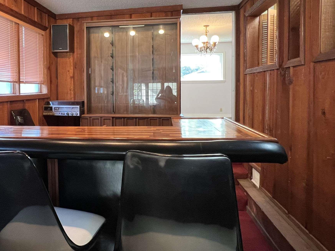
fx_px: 223
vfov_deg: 58.3
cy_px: 98
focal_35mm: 23
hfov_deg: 72.9
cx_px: 129
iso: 200
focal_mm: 1.57
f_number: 1.8
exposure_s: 1/60
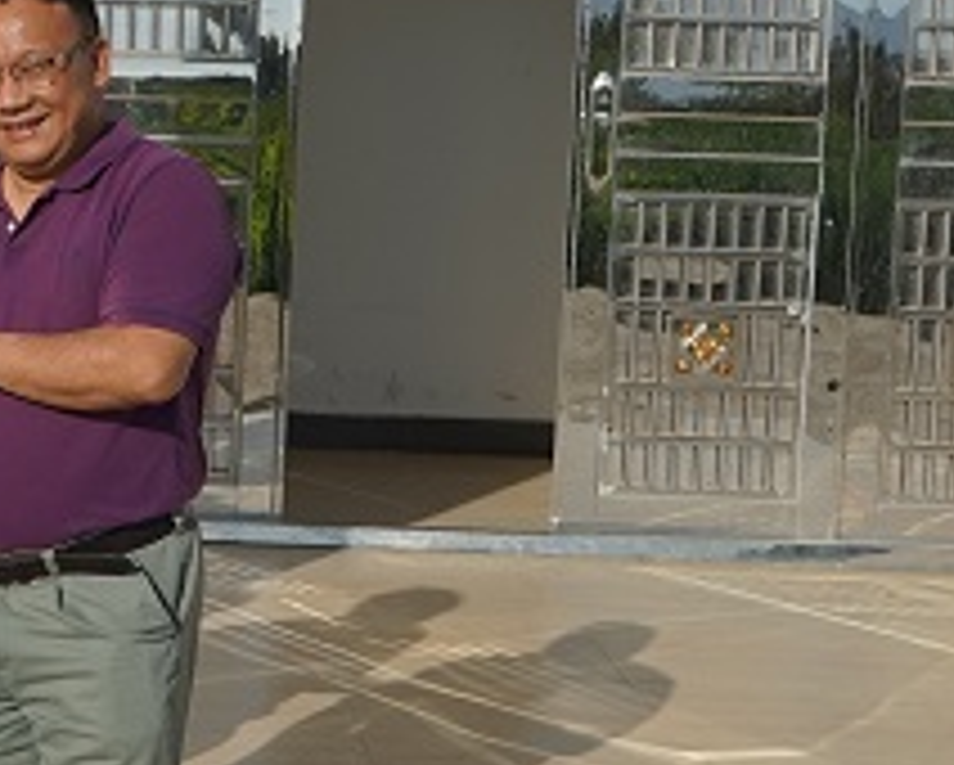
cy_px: 392
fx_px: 2685
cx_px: 0
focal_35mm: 95
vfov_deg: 16.2
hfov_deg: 19.6
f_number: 6.3
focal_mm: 29
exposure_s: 1/800
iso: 100
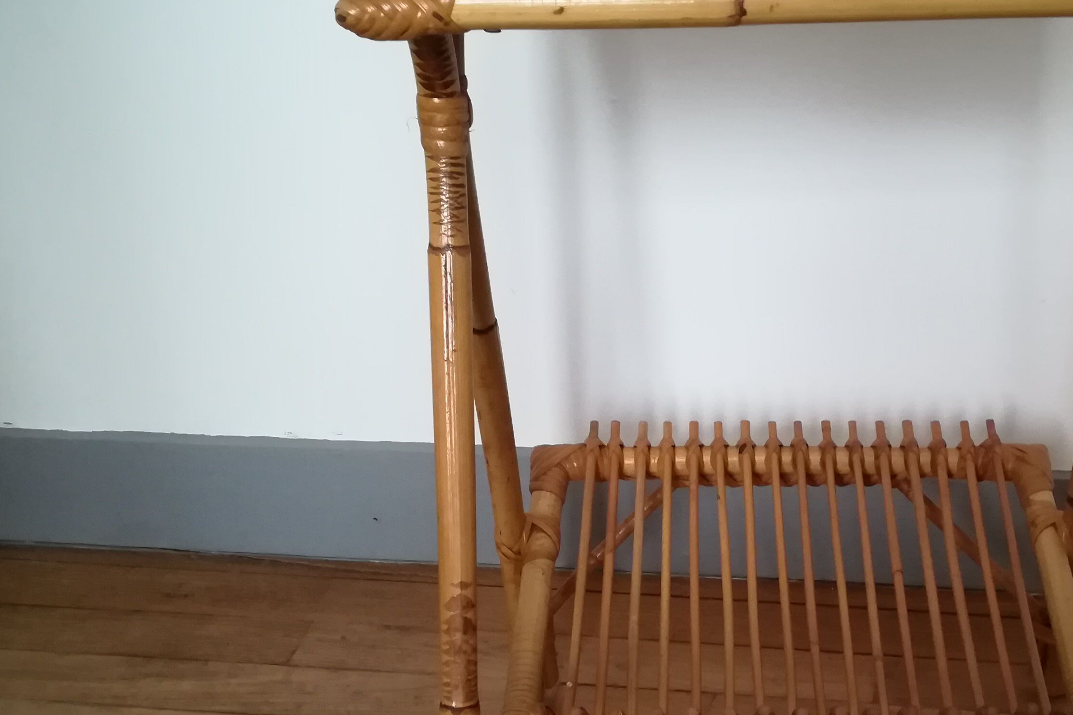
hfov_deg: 40.5
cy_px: 435
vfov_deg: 28.0
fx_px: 1431
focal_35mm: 48
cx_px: 734
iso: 500
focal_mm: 3.83
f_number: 2.2
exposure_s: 1/15
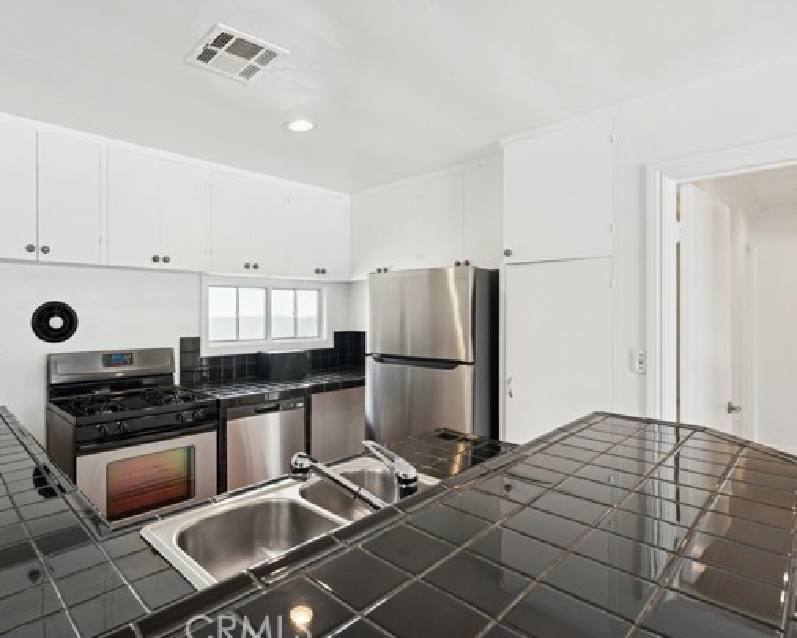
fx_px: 448
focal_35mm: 19
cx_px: 307
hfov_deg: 82.0
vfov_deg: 70.9
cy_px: 316
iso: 320
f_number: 8
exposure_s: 1/40
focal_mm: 16
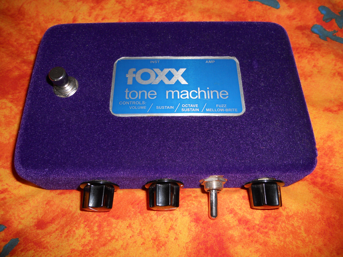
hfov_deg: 65.3
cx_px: 172
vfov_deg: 51.4
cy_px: 128
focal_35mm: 27
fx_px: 268
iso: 80
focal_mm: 4.9
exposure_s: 1/25
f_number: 8
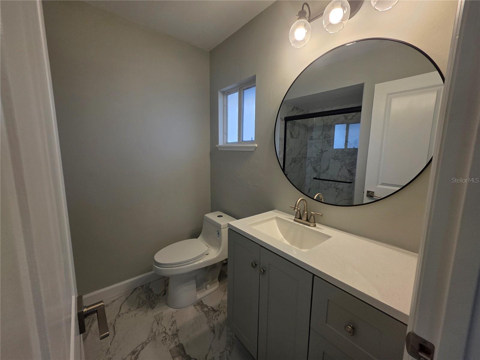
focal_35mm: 13
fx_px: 180
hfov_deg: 106.2
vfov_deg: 89.9
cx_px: 240
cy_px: 180
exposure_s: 1/120
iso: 64
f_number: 1.9
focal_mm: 2.2
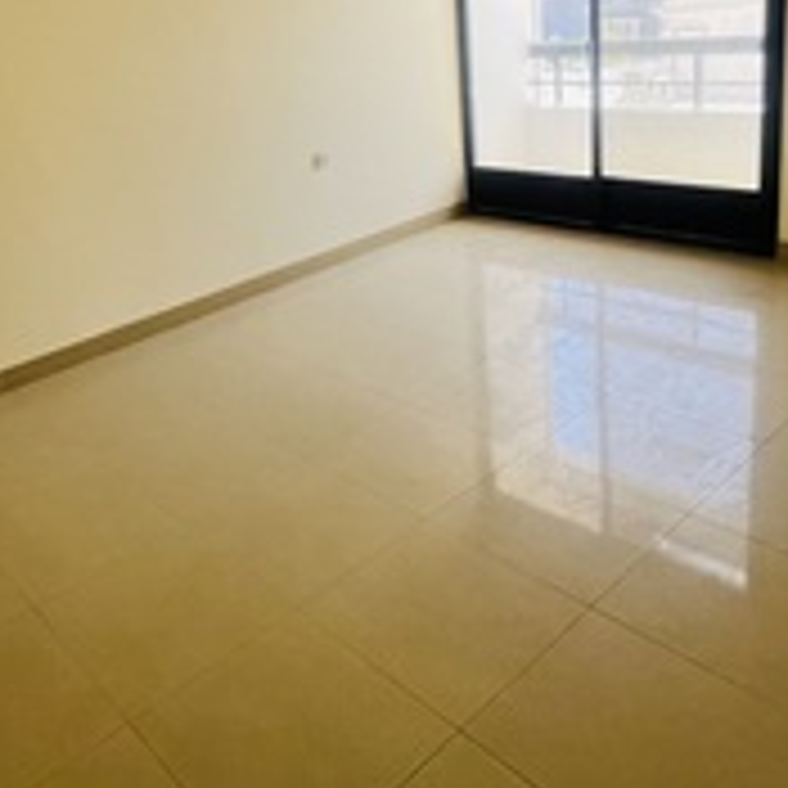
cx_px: 214
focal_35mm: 30
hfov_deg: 52.1
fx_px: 773
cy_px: 196
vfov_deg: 51.7
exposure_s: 1/99
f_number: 1.8
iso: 80
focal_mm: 1.57
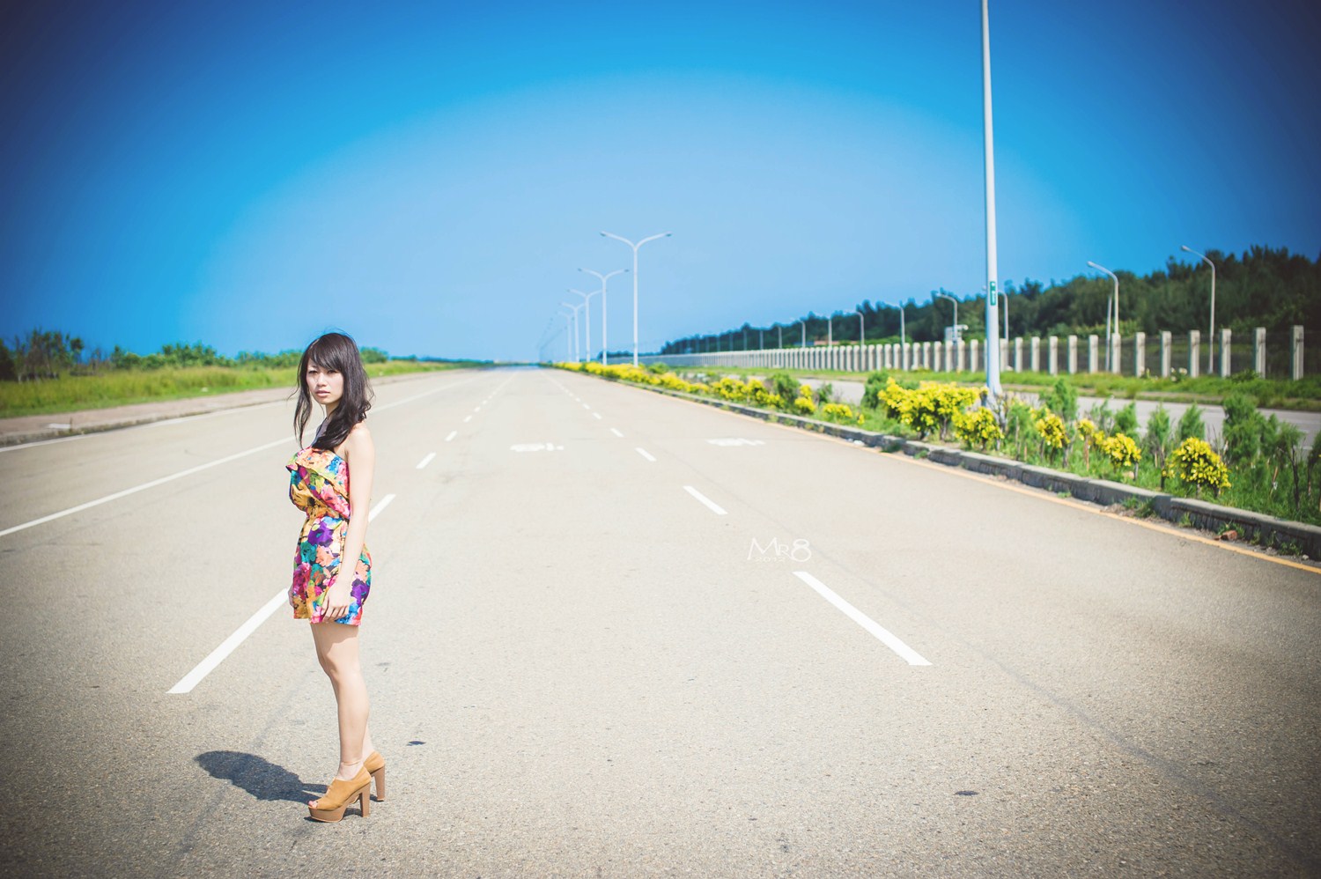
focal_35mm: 50
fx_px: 1833
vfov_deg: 27.0
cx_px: 660
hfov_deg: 39.6
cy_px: 440
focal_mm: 50
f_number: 3.2
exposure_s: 1/6400
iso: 250
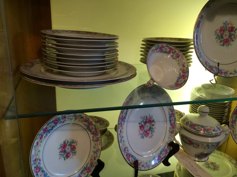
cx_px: 118
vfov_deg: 48.2
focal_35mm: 29
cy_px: 88
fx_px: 199
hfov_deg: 61.7
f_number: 2.2
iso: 50
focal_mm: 4.15
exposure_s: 1/30
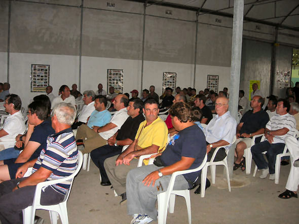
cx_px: 150
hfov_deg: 49.0
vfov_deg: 37.7
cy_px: 112
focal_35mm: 38
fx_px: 328
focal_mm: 7.8
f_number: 2.8
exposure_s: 1/60.1
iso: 93
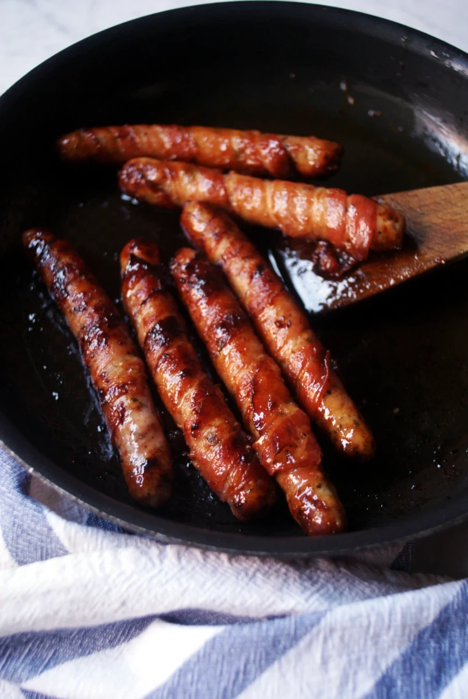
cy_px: 350
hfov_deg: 32.0
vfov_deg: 46.4
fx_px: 817
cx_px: 234
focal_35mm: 42
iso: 400
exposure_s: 1/80
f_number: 2.8
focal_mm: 28
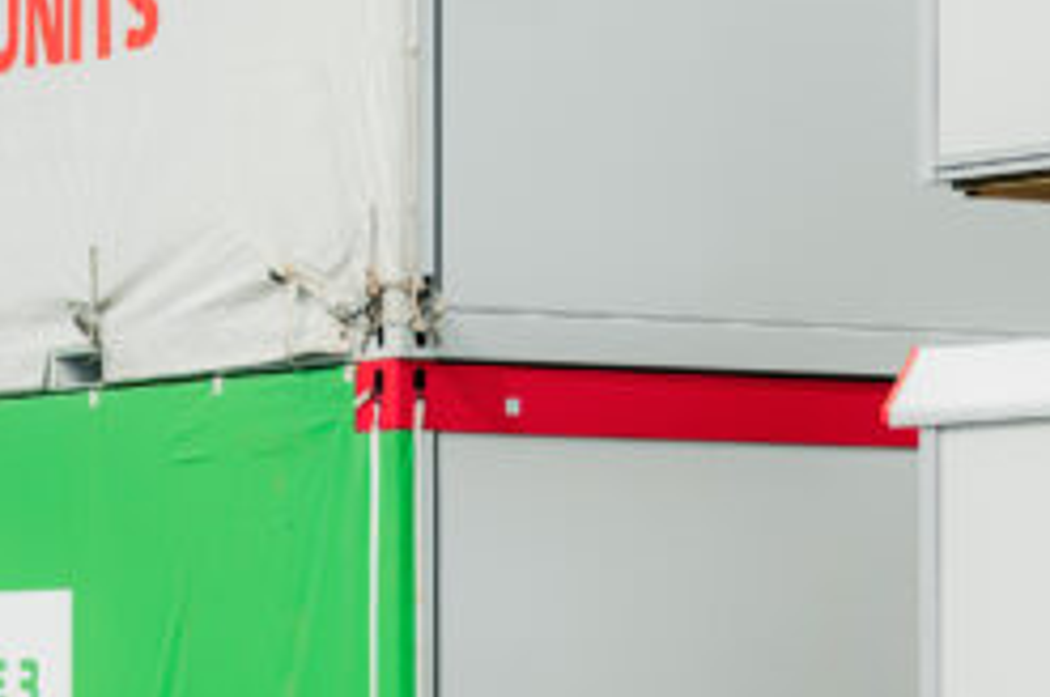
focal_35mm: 207
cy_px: 249
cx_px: 667
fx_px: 6030
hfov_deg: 9.9
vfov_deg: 6.6
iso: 50
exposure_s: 1/3200
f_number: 1.8
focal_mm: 50
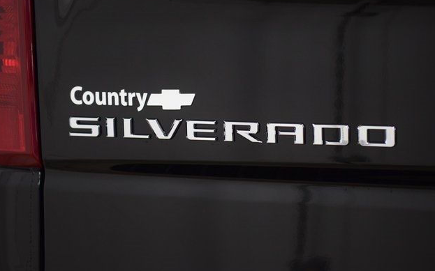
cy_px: 127
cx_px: 214
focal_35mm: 110
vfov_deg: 11.9
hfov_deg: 18.9
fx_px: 1304
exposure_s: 1/80
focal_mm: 70
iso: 1600
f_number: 2.8
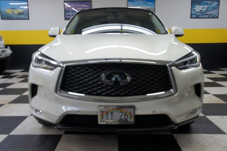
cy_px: 76
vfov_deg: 38.3
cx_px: 114
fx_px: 217
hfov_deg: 55.1
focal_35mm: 34
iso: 250
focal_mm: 23
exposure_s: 1/40
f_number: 4
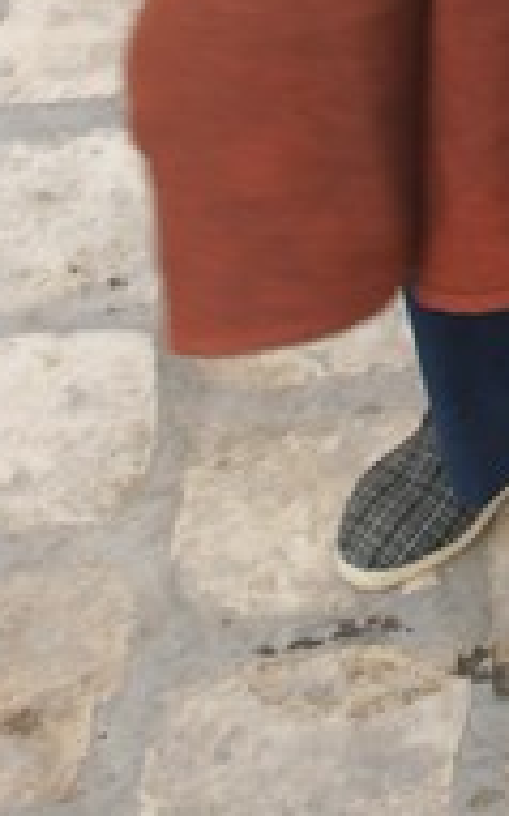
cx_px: 967
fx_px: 2736
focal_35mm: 123
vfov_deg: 14.5
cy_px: -739
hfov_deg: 10.0
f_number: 6.3
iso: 100
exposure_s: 1/80
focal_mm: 30
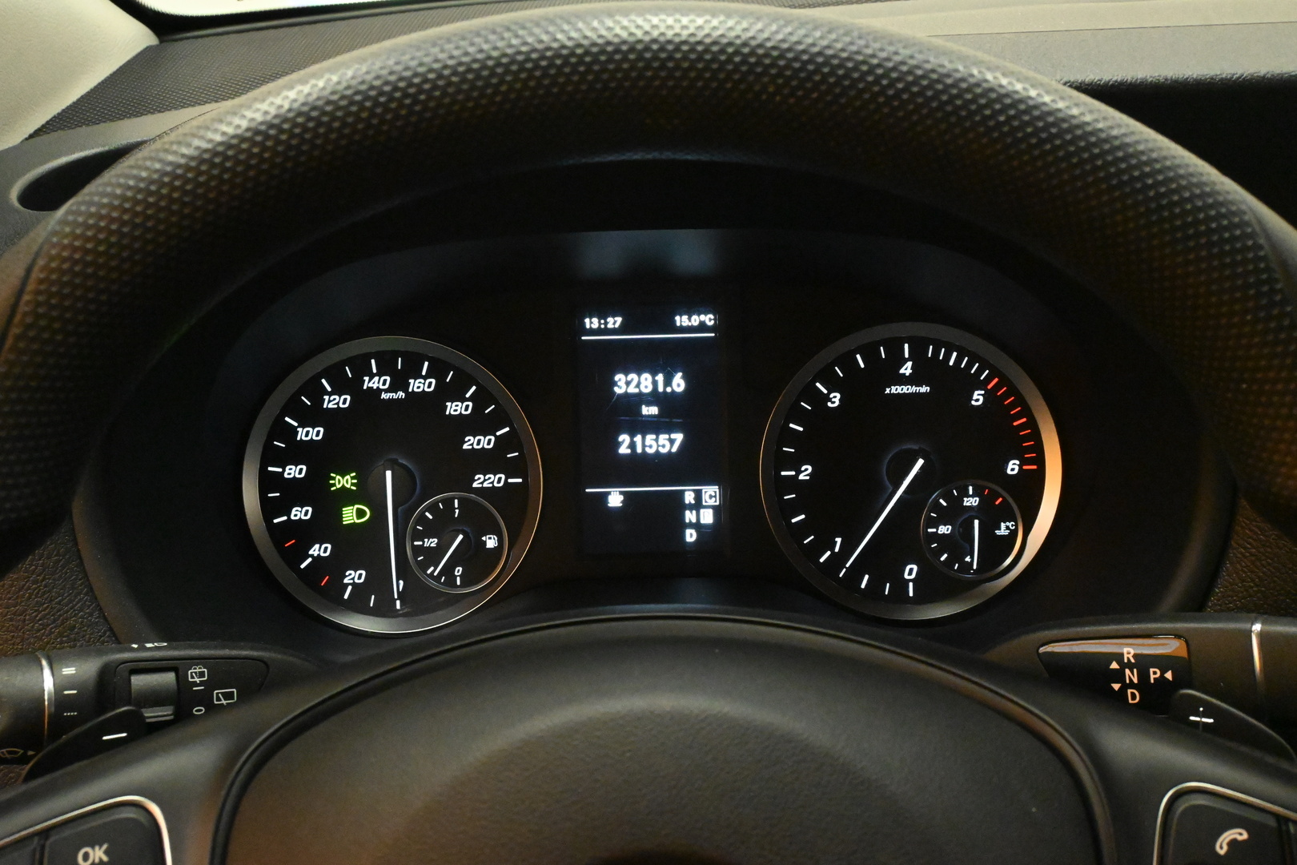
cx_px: 648
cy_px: 432
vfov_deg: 35.5
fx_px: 1351
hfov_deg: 51.3
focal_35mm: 38
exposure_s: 1/40
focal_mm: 25
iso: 11400
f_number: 11
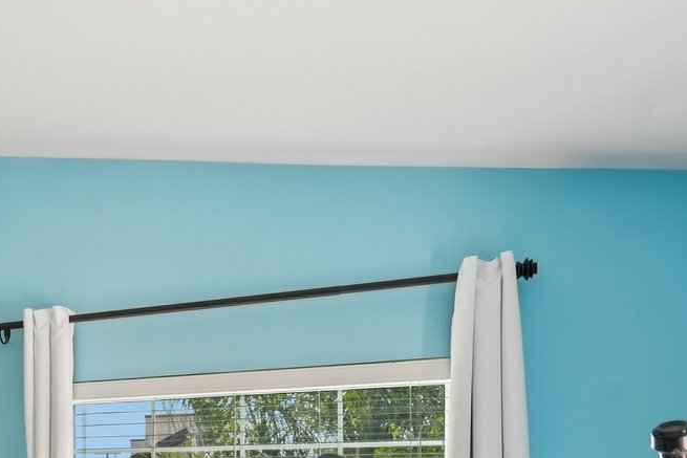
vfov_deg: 25.1
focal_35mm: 50
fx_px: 954
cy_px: 505
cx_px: -191
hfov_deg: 31.3
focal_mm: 16
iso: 400
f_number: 8
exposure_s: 1/60
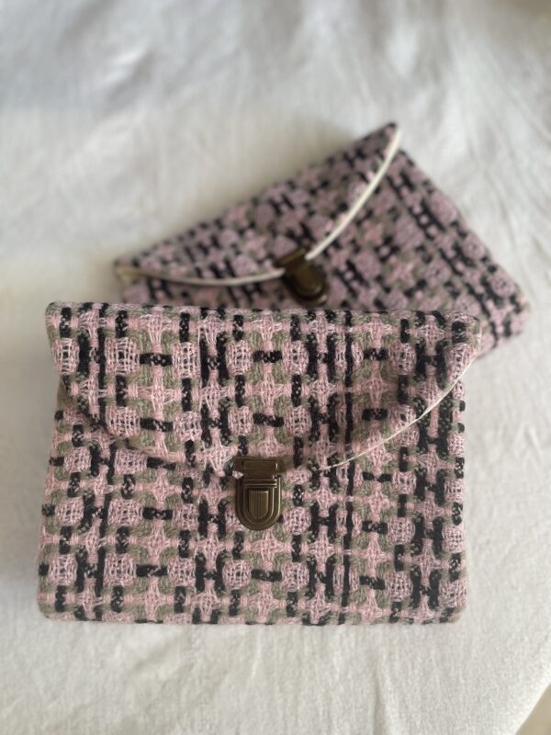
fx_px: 552
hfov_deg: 53.1
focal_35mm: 26
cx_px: 276
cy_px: 368
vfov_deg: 67.3
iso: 125
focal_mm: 4.2
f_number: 1.6
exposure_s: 1/121
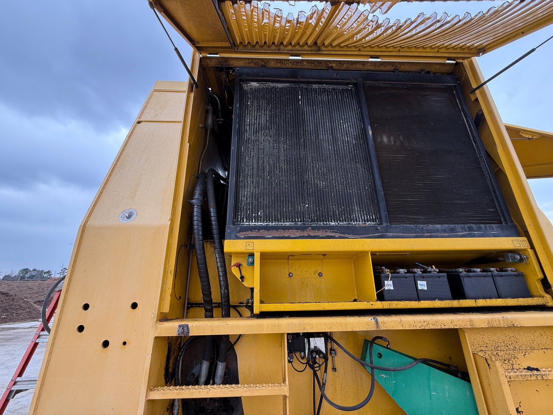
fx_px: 224
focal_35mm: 14
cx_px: 276
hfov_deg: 102.1
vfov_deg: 85.7
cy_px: 208
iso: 50
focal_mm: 2.22
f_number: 2.2
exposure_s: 1/109
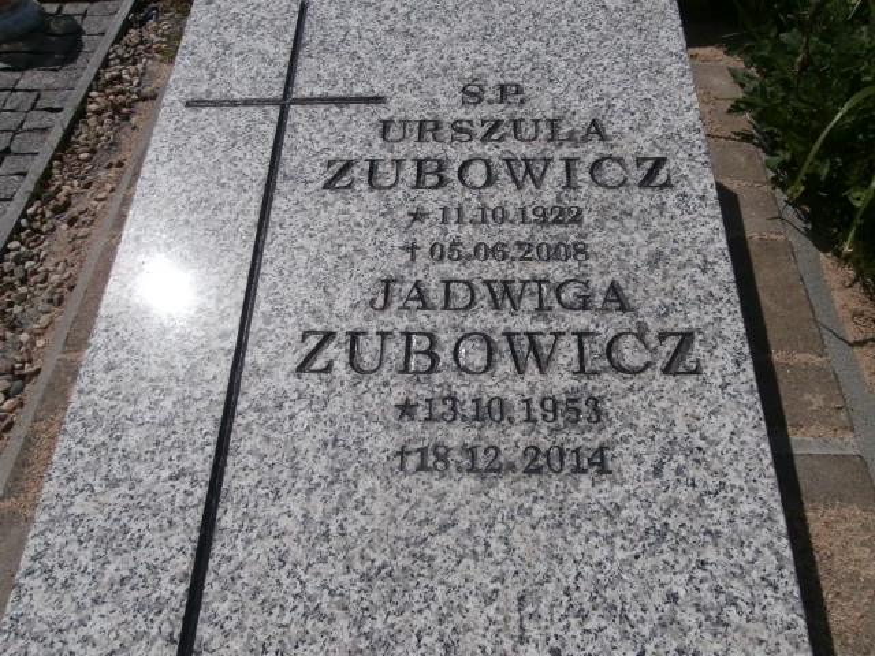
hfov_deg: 71.6
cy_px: 328
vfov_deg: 56.8
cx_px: 438
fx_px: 607
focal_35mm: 24
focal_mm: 4.2
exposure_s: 1/640
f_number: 7.9
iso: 100
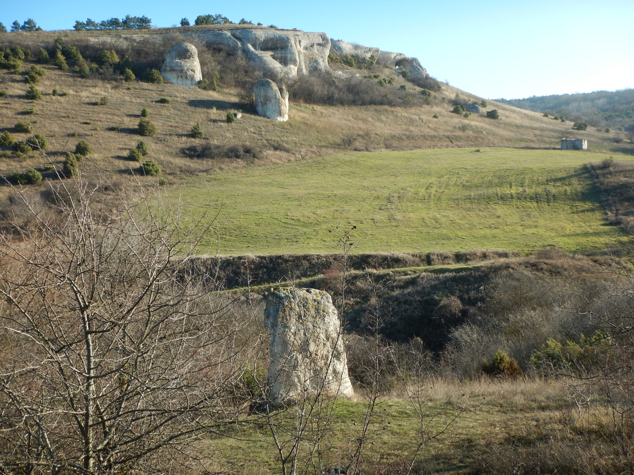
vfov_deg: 32.9
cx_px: 317
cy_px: 238
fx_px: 806
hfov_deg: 43.0
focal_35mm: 44
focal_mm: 7.8
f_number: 4.3
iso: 125
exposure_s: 1/400
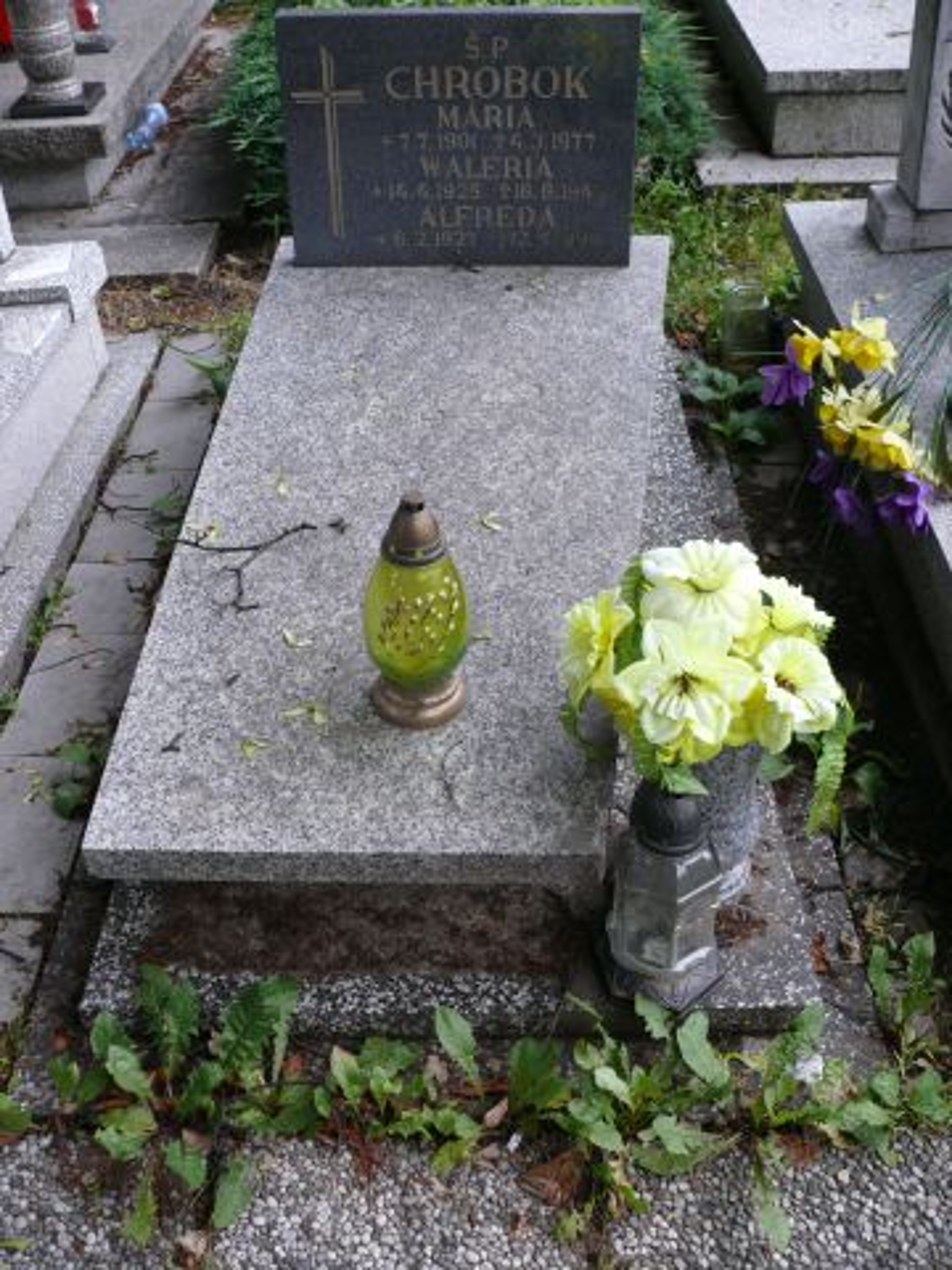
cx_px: 476
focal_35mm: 35
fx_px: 1283
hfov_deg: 40.7
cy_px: 635
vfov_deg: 52.6
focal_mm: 7.4
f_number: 2.8
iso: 100
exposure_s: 1/60
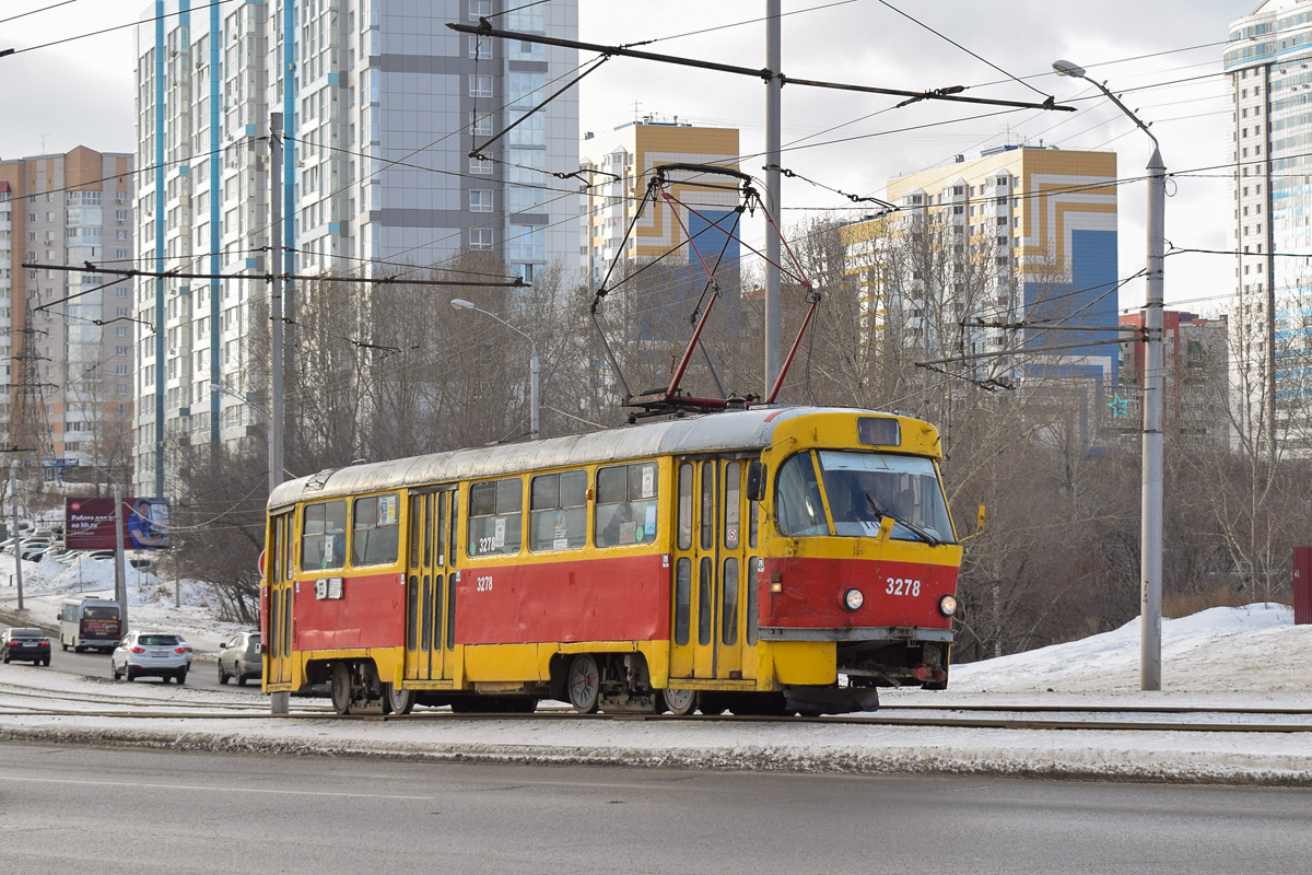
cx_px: 656
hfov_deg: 31.9
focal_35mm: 63
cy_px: 438
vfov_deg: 21.6
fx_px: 2296
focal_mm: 42
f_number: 9
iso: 200
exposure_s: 1/320
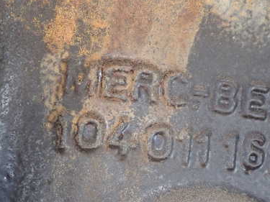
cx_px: 168
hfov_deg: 24.4
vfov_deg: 18.4
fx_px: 624
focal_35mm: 80
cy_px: 106
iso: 800
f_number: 3.2
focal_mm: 9.01
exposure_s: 1/40
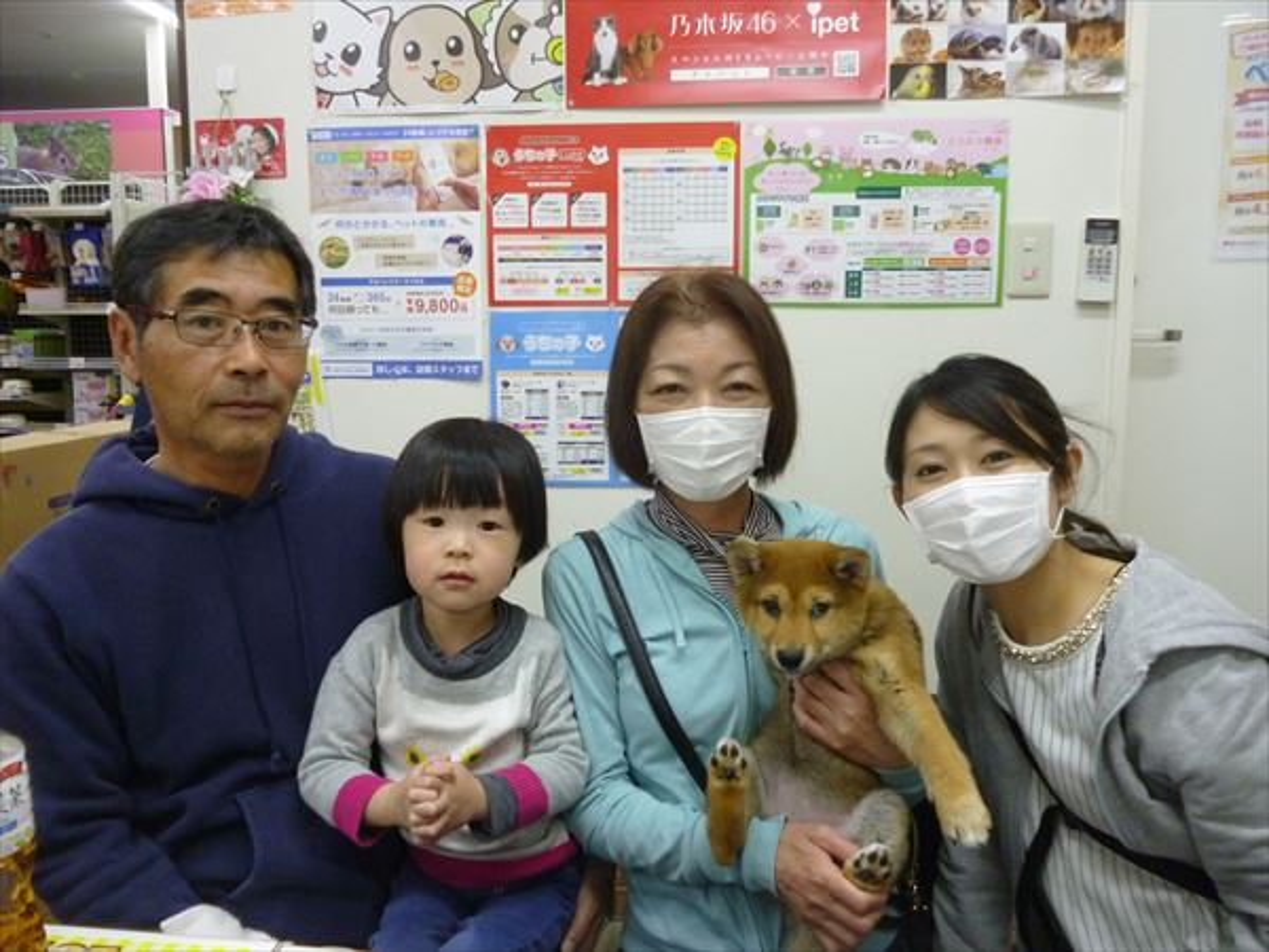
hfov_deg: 63.4
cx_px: 634
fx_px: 1026
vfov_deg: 49.7
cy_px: 476
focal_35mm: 28
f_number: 3.1
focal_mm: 5
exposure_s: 1/50
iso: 400
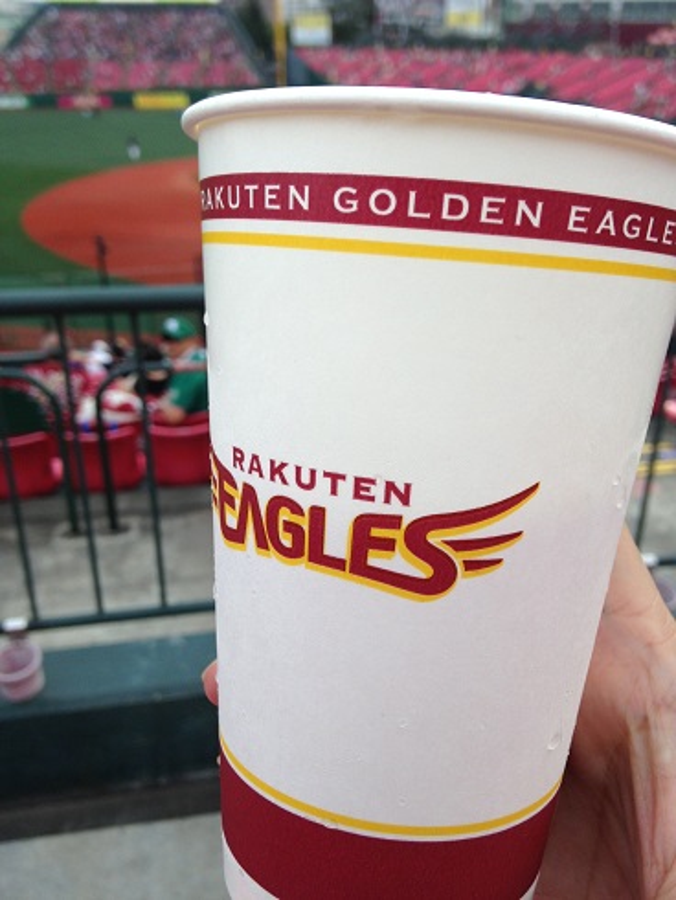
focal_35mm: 33
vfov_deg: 55.3
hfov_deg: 43.0
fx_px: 859
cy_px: 450
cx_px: 338
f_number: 2.4
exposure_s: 1/250
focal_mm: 4.13
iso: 50
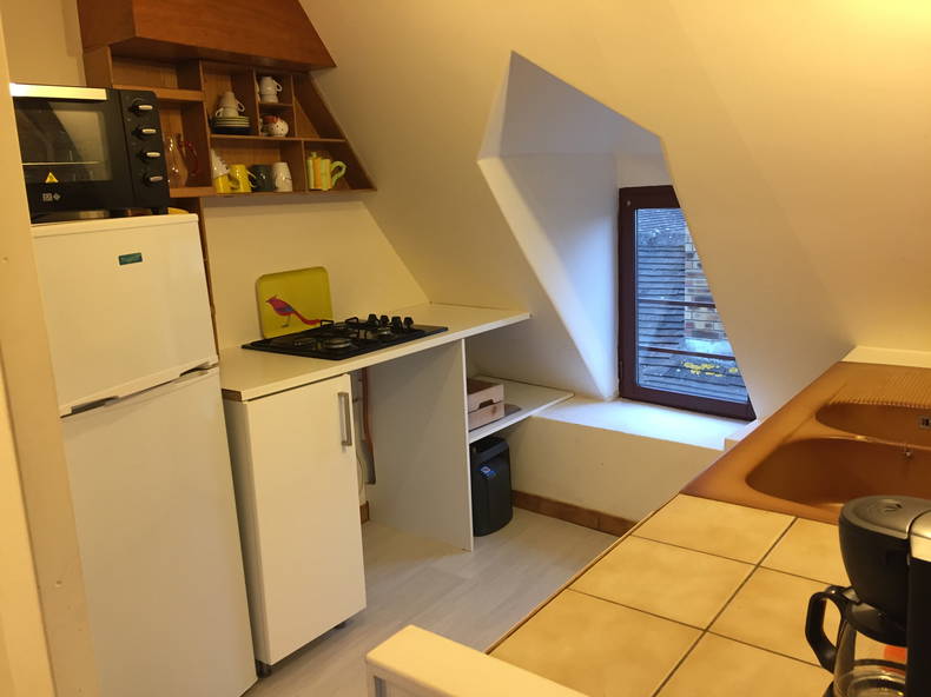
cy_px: 348
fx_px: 780
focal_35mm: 29
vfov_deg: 48.2
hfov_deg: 61.7
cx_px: 466
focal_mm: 4.15
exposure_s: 1/33
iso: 160
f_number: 2.2
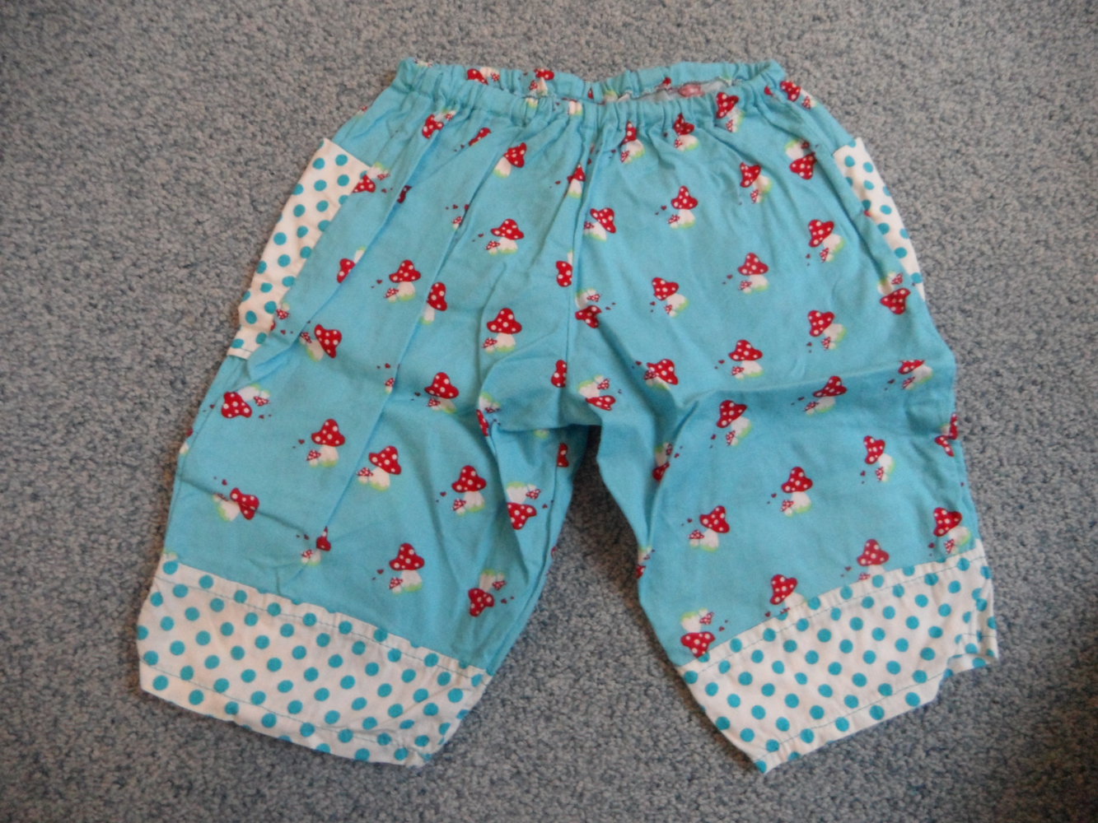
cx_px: 549
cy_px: 412
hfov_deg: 71.6
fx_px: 761
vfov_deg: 56.8
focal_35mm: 24
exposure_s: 1/20
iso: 400
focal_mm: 4.1
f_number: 2.9
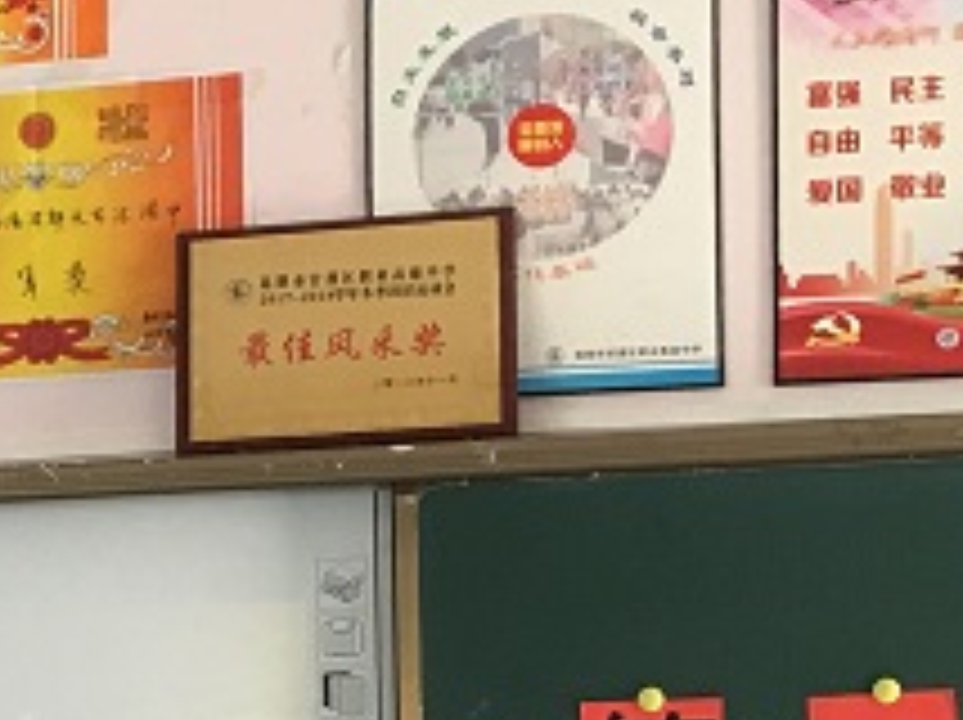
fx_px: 3390
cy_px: 826
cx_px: -482
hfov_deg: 15.0
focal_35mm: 122
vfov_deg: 11.9
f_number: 2.2
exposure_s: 1/17
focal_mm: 4.15
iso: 64
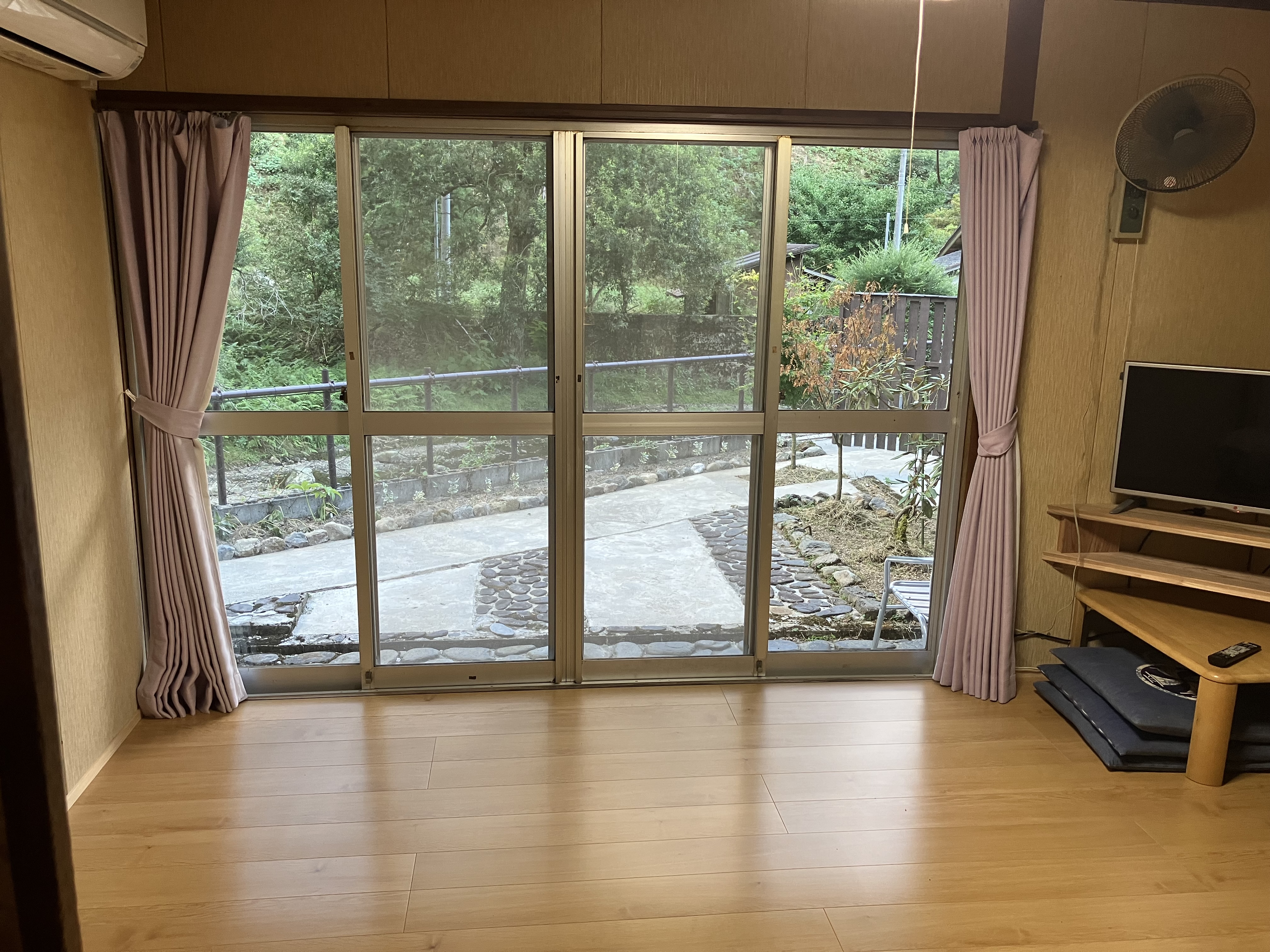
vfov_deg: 49.7
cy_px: 476
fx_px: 1027
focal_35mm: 28
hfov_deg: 63.4
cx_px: 635
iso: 80
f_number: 1.8
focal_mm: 3.99
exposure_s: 1/60
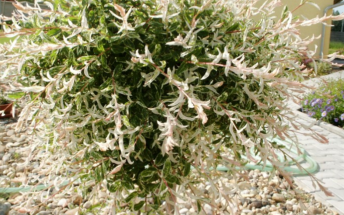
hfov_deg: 46.2
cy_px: 95
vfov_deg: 29.8
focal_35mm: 43
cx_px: 157
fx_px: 403
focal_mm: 7.18
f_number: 6.7
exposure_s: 1/180
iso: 64
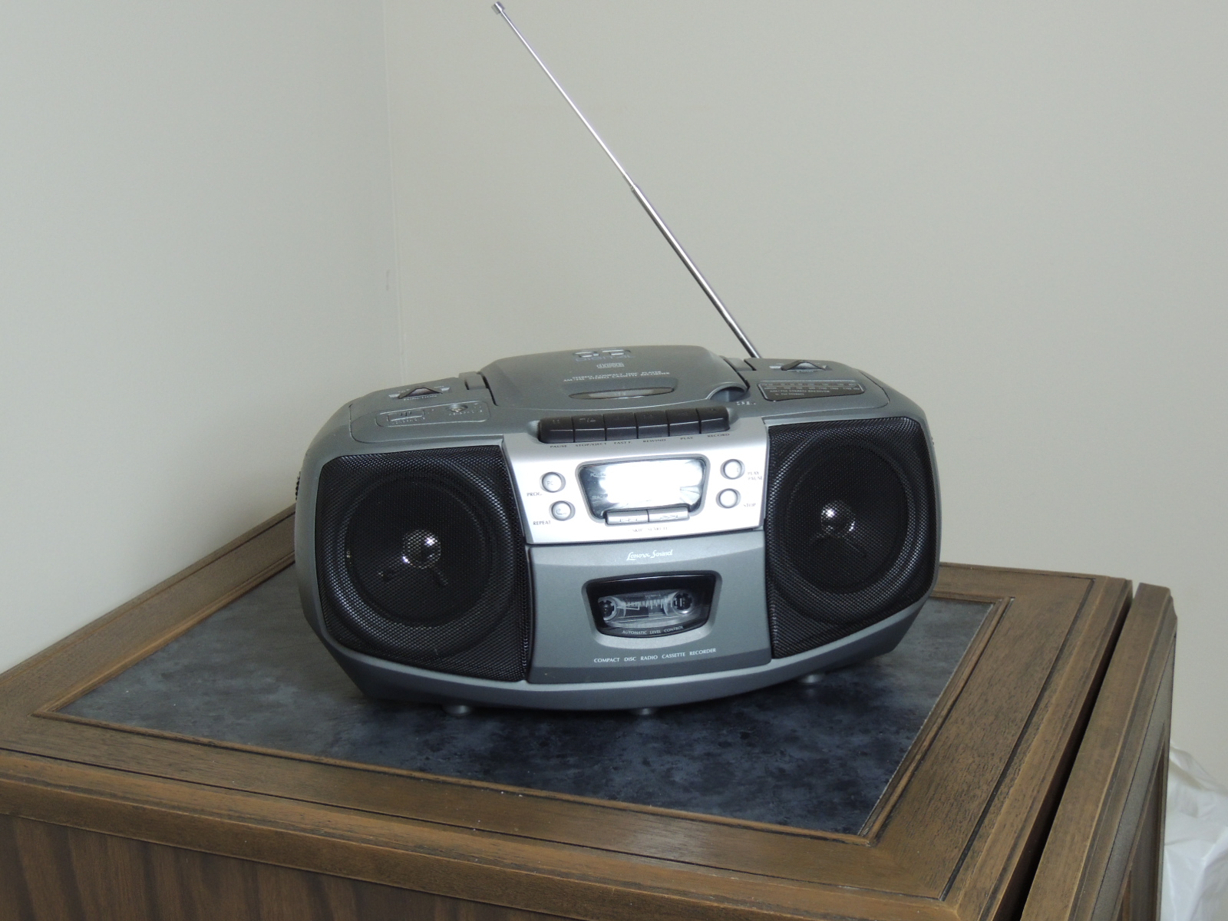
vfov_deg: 26.6
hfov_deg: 34.9
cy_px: 460
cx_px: 614
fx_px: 1951
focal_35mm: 55
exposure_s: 1/40
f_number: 3.7
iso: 400
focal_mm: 9.8
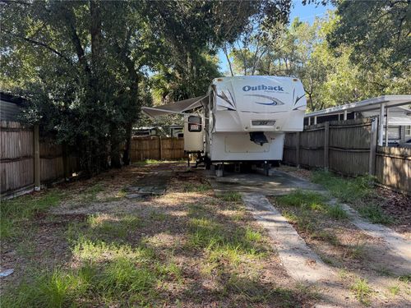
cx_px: 206
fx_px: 285
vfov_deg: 56.8
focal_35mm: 24
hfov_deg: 71.6
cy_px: 154
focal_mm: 6.76
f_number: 1.78
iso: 100
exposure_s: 1/410
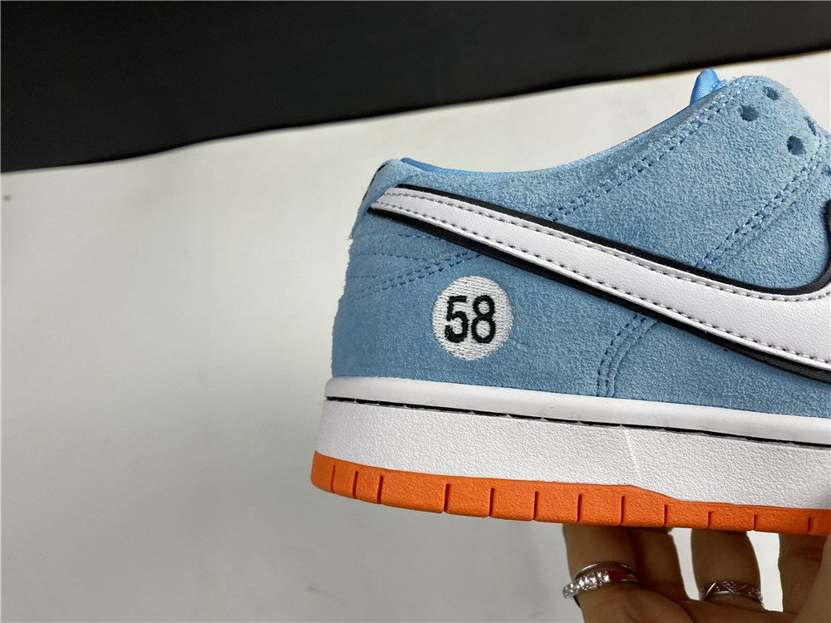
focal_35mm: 26
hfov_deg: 67.3
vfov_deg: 53.1
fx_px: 624
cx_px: 416
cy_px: 312
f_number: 1.8
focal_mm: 4.25
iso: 50
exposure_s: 1/100
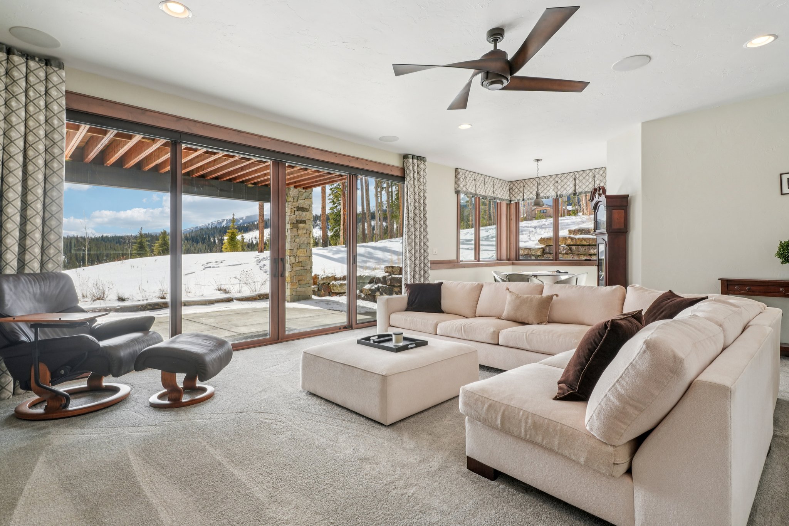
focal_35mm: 16
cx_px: 394
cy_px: 263
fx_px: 362
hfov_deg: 95.0
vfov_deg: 72.0
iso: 100
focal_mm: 11
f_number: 8
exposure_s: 1/125
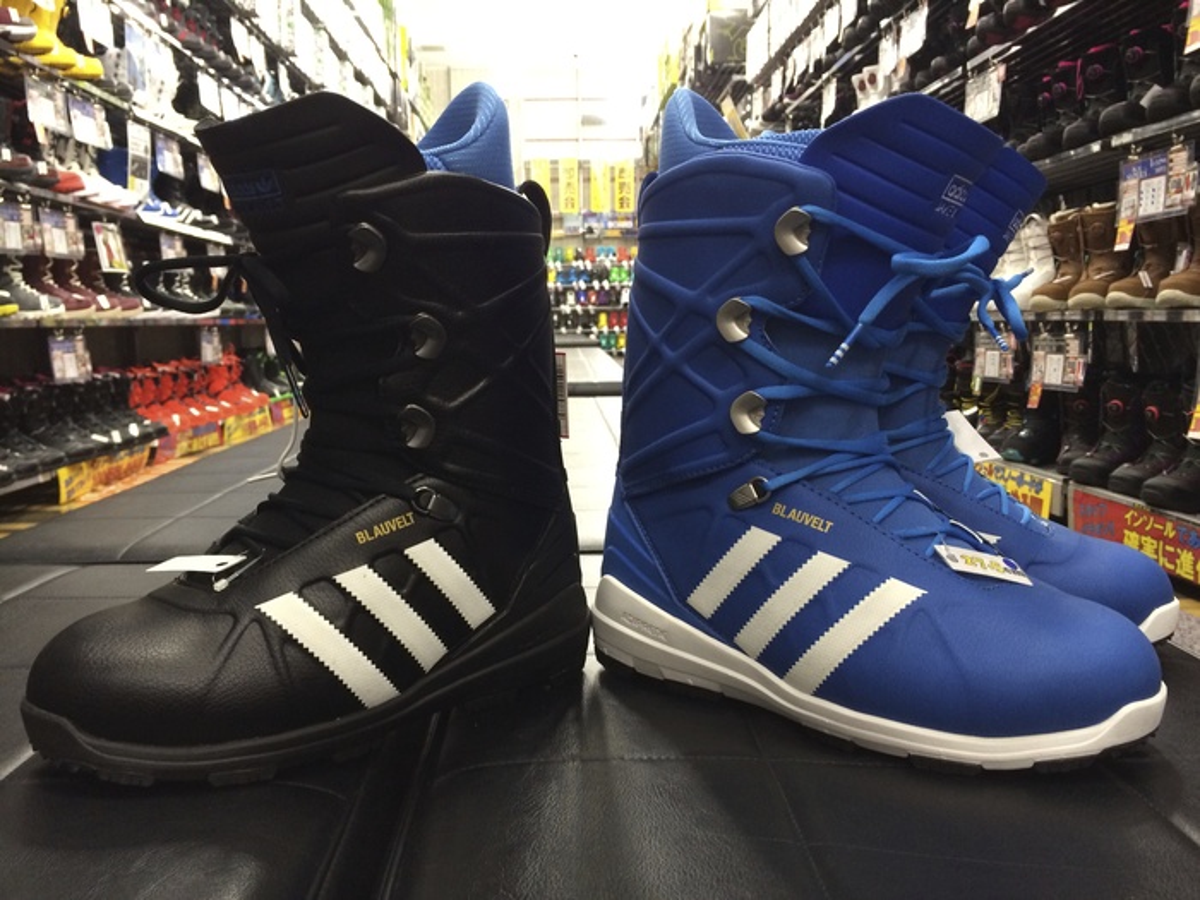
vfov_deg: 46.8
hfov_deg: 60.0
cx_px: 600
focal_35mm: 30
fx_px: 1040
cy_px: 450
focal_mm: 4.12
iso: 200
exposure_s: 1/30
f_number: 2.2
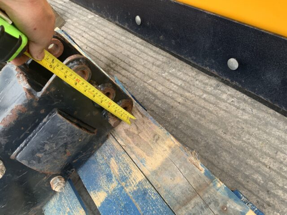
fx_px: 240
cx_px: 144
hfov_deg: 61.7
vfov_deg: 48.2
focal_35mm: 29
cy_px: 108
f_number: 1.8
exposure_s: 1/122
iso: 40
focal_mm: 3
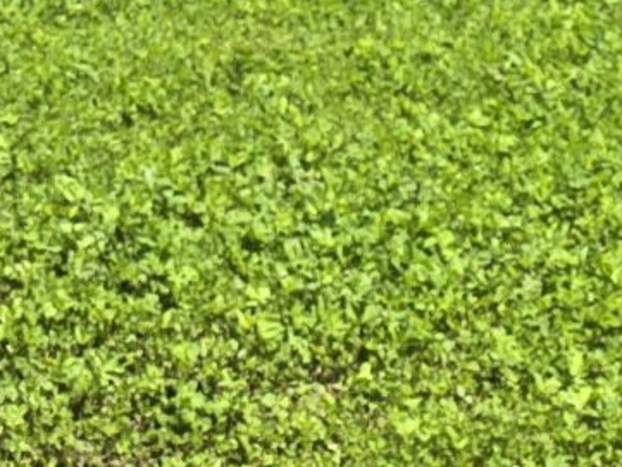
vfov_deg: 8.8
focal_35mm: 163
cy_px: -353
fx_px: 2930
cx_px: -79
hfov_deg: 11.9
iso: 12
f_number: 1.7
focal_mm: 6.3
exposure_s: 1/599
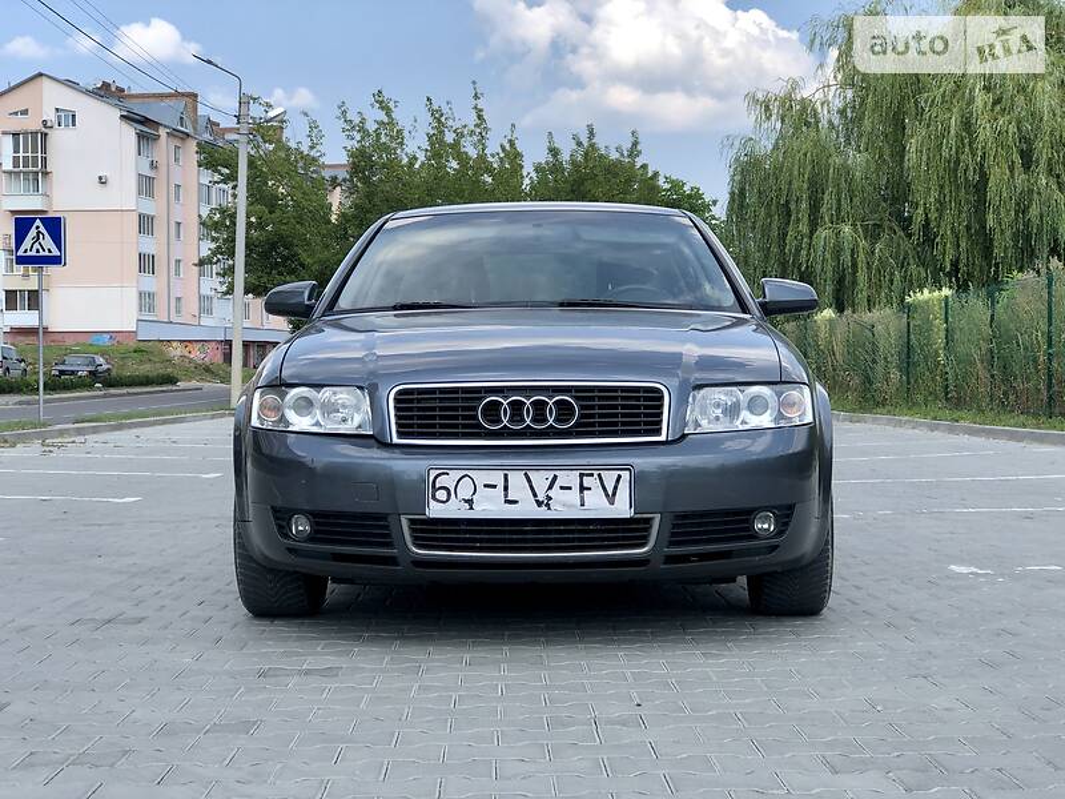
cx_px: 532
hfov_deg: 33.8
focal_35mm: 57
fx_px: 1754
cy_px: 400
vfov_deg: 25.7
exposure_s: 1/489
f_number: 2.8
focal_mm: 6.6
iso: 20
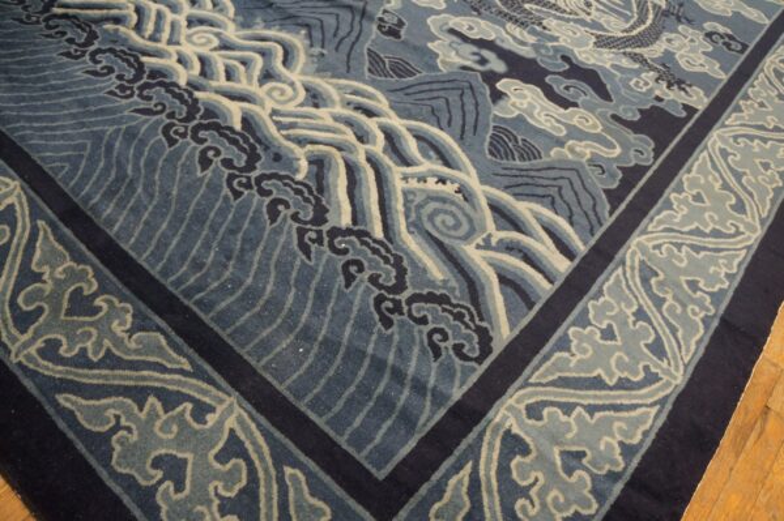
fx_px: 588
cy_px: 260
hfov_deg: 67.4
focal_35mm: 27
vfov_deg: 47.9
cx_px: 392
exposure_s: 1/60
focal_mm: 18
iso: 1000
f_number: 4
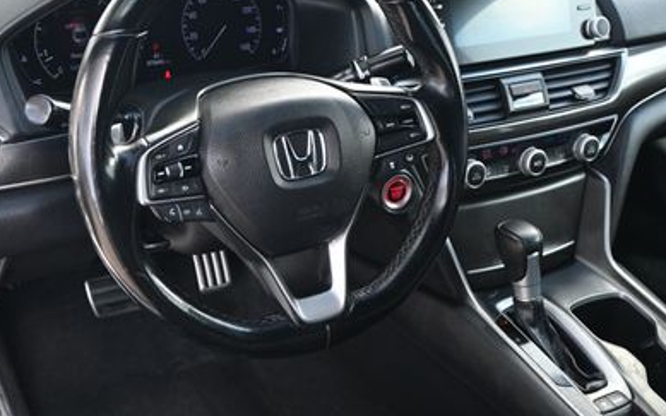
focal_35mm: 53
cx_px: 344
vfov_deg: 24.5
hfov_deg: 38.3
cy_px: 235
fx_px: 959
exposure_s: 1/160
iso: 400
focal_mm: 21
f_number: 4
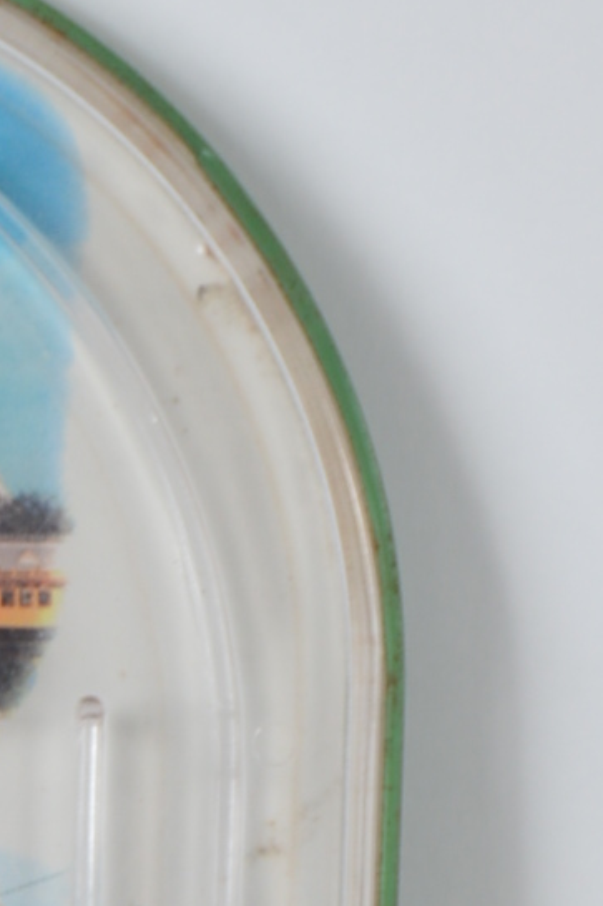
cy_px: 1910
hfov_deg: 4.1
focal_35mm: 331
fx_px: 8321
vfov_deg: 6.0
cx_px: -485
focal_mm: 40
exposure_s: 1/80
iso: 100
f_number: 5.6
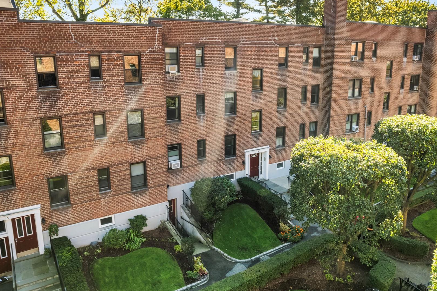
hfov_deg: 65.5
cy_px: 126
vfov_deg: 46.2
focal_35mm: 28
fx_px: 340
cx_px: 229
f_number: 2.8
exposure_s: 1/500
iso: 100
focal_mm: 8.38
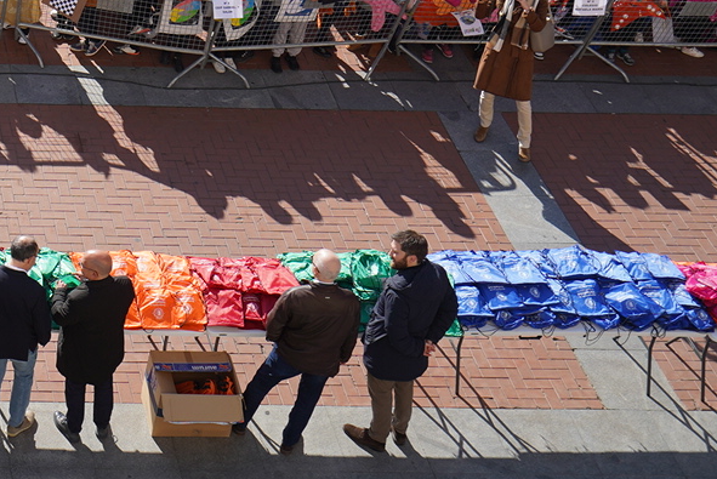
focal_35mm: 82
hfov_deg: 22.2
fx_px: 1634
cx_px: -212
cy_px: -97
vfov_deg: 16.0
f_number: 5.6
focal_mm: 30
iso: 100
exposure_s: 1/320
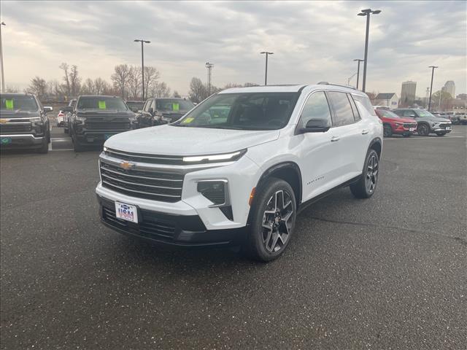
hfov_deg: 67.3
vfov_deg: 53.1
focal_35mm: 26
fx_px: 351
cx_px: 234
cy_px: 175
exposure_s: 1/191
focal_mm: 4.2
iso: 32
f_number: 1.6
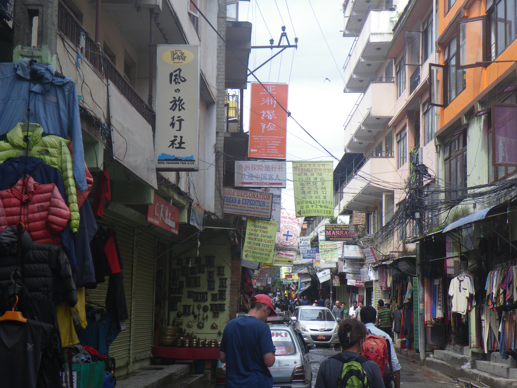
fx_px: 926
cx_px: 258
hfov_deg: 31.2
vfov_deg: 23.7
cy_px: 194
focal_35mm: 62
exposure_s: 1/160
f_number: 4.6
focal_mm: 11.1
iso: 50
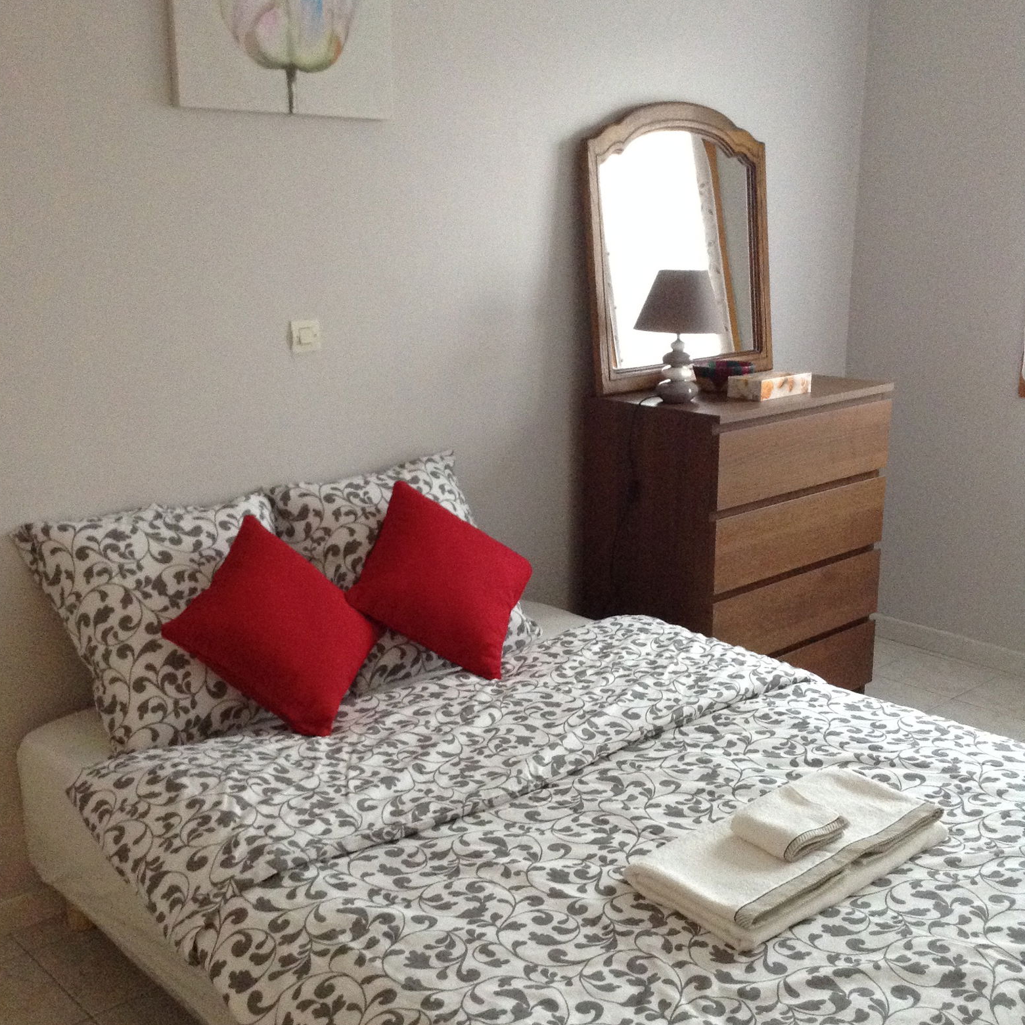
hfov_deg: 41.9
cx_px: 506
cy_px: 534
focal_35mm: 40
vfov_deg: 41.9
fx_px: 1340
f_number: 2.4
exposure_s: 1/24
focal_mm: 3.3
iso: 250
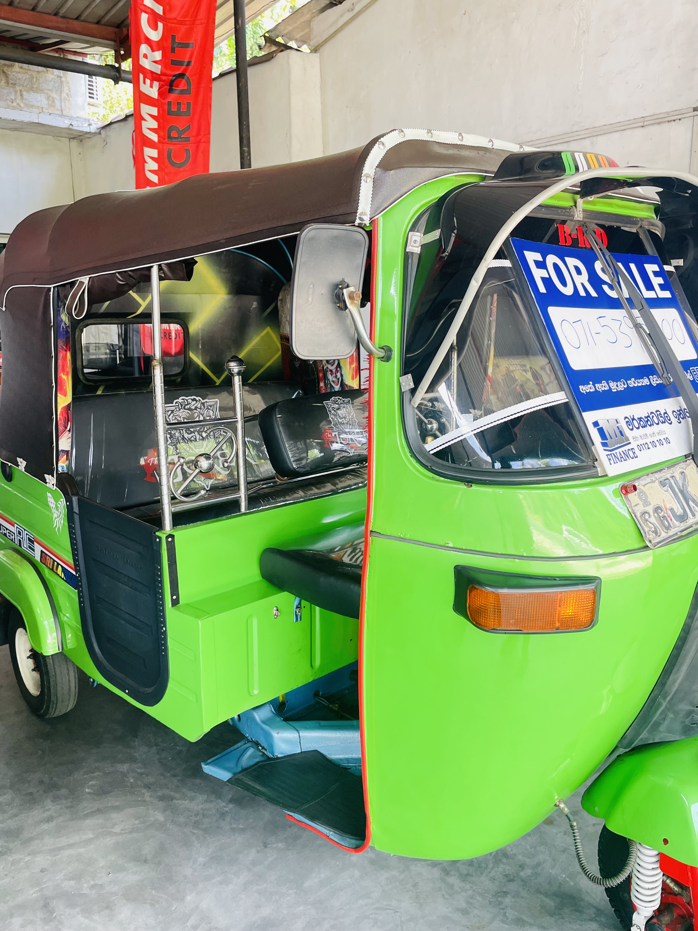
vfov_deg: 67.3
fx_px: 699
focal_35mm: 26
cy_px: 466
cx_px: 349
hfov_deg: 53.1
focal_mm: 4.2
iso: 125
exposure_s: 1/121
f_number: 1.6
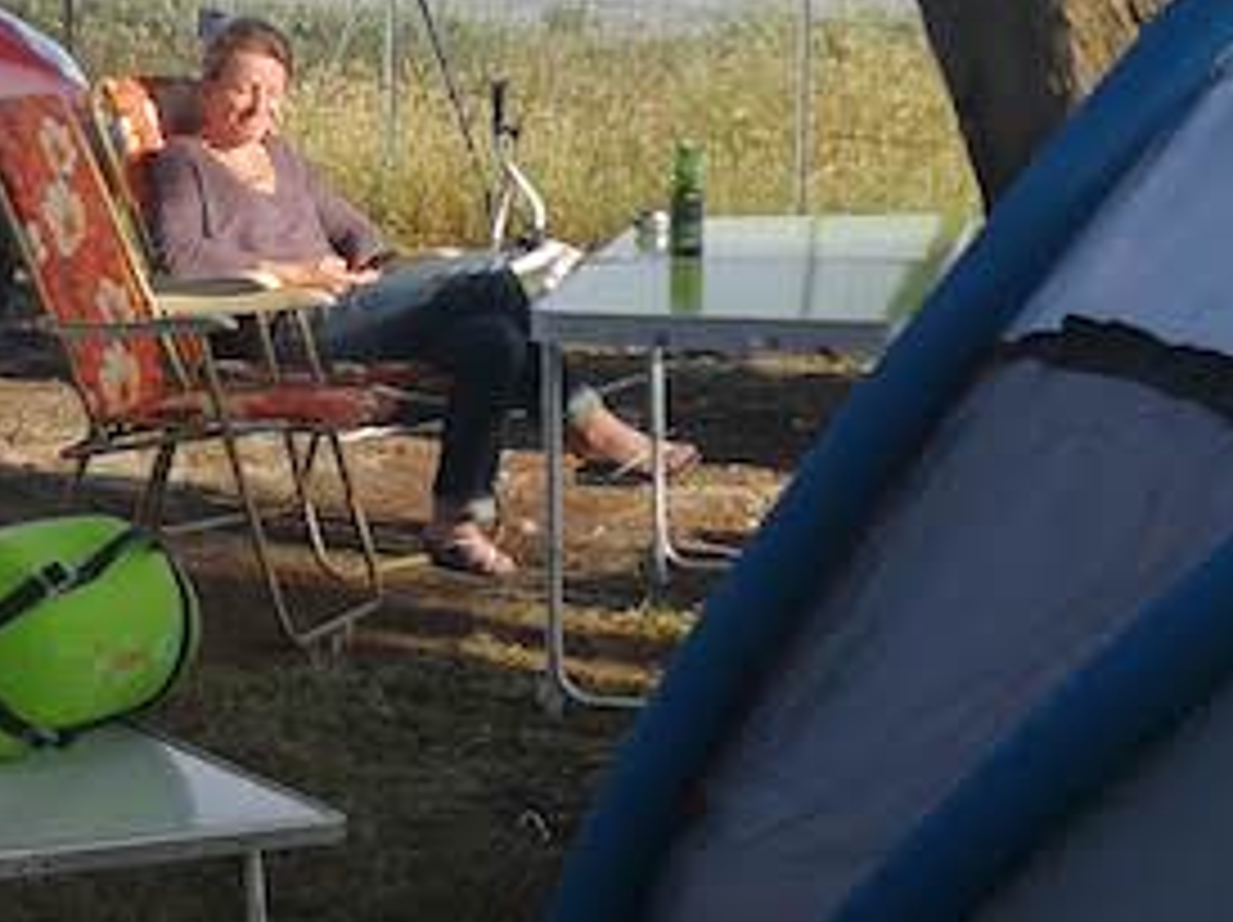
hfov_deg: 18.3
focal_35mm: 101
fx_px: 3594
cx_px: -302
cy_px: 310
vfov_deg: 14.6
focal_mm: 3.95
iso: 50
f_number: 2.2
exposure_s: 1/489
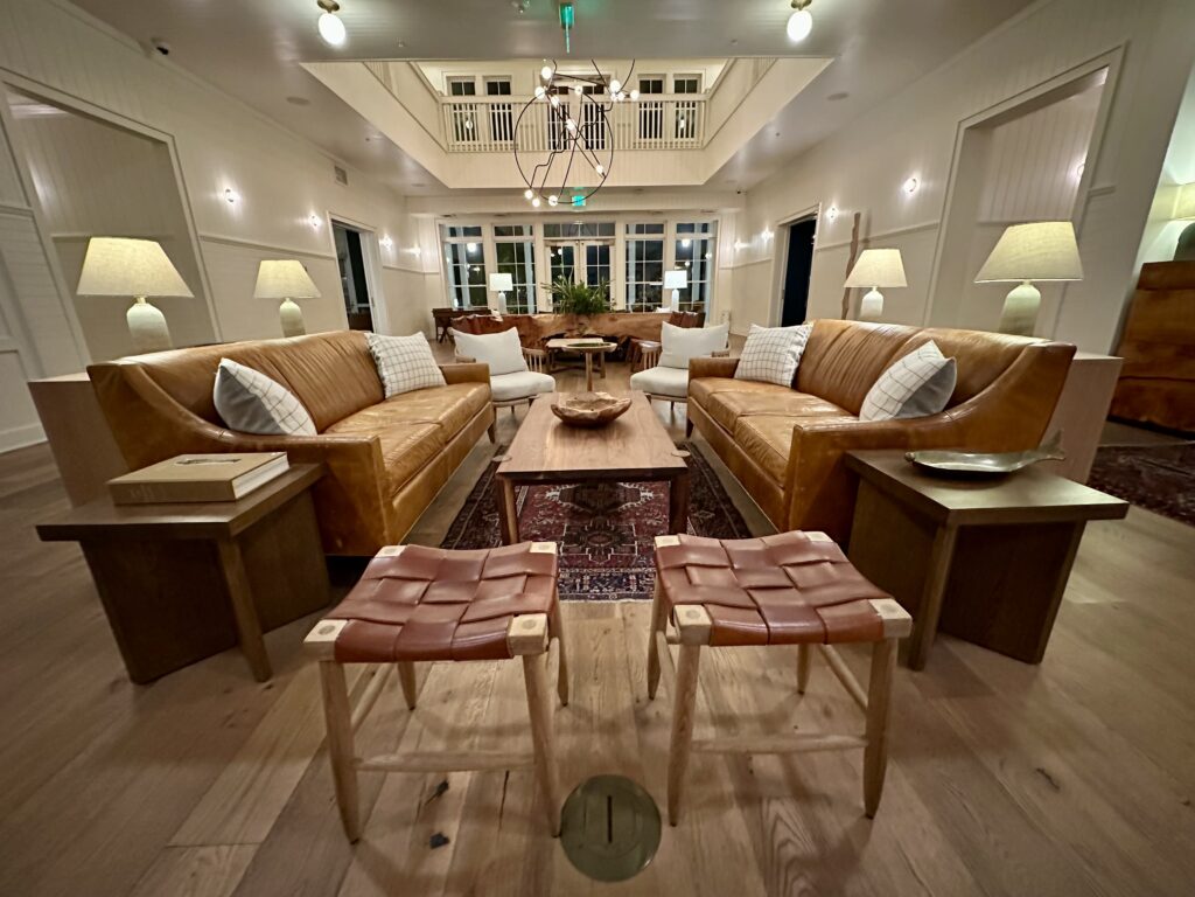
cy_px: 448
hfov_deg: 102.1
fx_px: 483
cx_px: 598
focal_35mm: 14
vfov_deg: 85.7
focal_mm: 2.22
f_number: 2.2
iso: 1250
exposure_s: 1/30
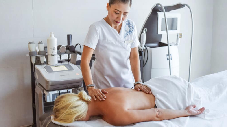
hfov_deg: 39.2
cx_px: 113
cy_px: 62
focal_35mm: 53
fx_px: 319
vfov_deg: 22.6
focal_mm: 50
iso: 640
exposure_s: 1/125
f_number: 5
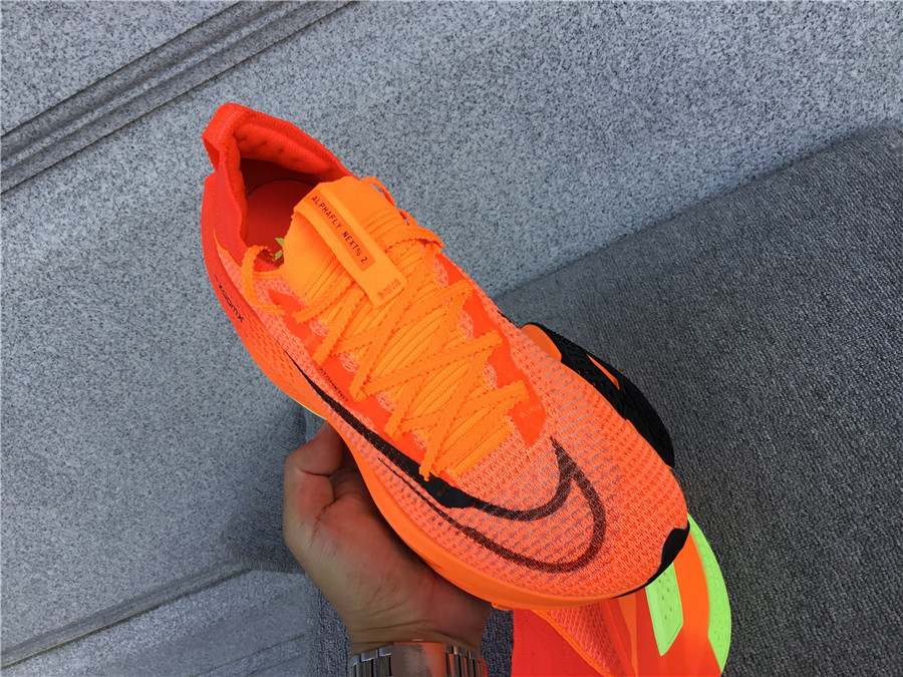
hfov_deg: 58.4
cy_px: 338
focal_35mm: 31
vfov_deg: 45.4
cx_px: 452
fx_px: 809
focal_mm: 3.3
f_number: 2.4
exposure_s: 1/141
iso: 25
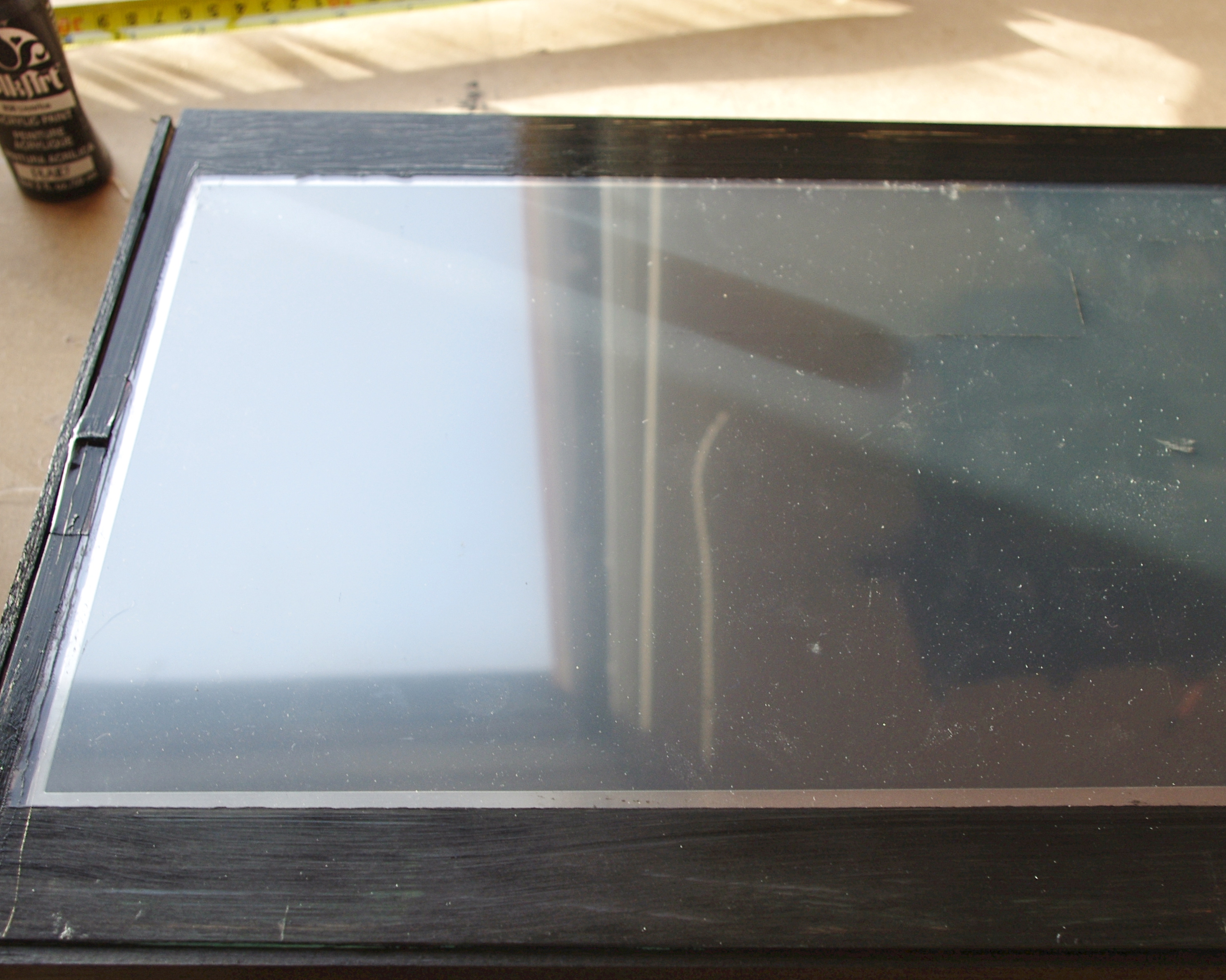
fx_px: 1524
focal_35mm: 42
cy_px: 580
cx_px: 704
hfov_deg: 43.7
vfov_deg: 35.6
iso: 400
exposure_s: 1/60
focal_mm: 21.25
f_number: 5
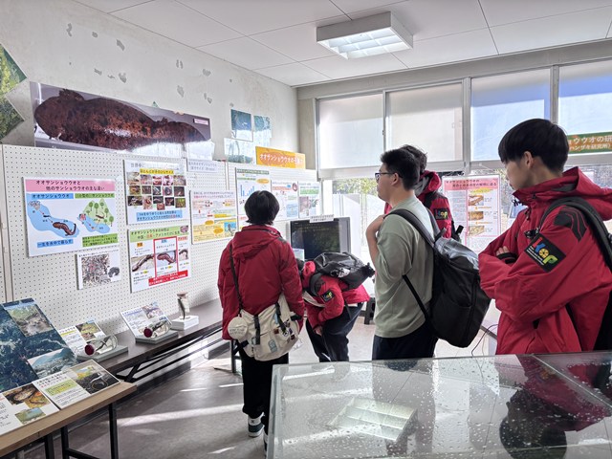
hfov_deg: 67.3
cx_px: 306
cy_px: 230
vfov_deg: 53.1
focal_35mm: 26
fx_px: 460
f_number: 1.6
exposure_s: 1/298
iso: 50
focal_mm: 5.96
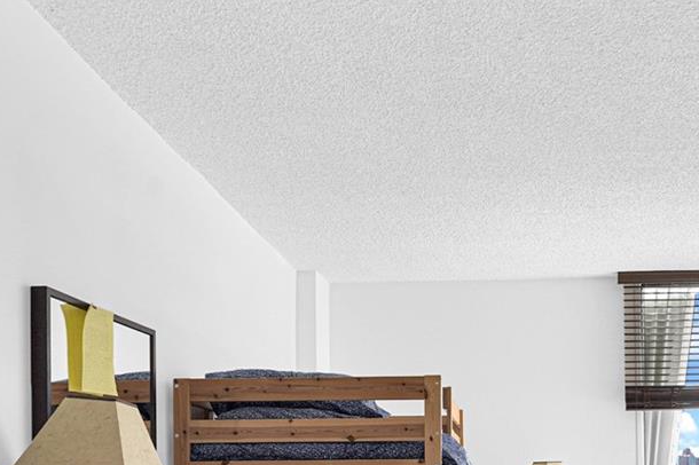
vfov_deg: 29.8
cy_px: 463
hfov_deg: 45.5
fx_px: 815
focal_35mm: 42
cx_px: 479
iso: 100
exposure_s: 1/30
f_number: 8
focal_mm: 16
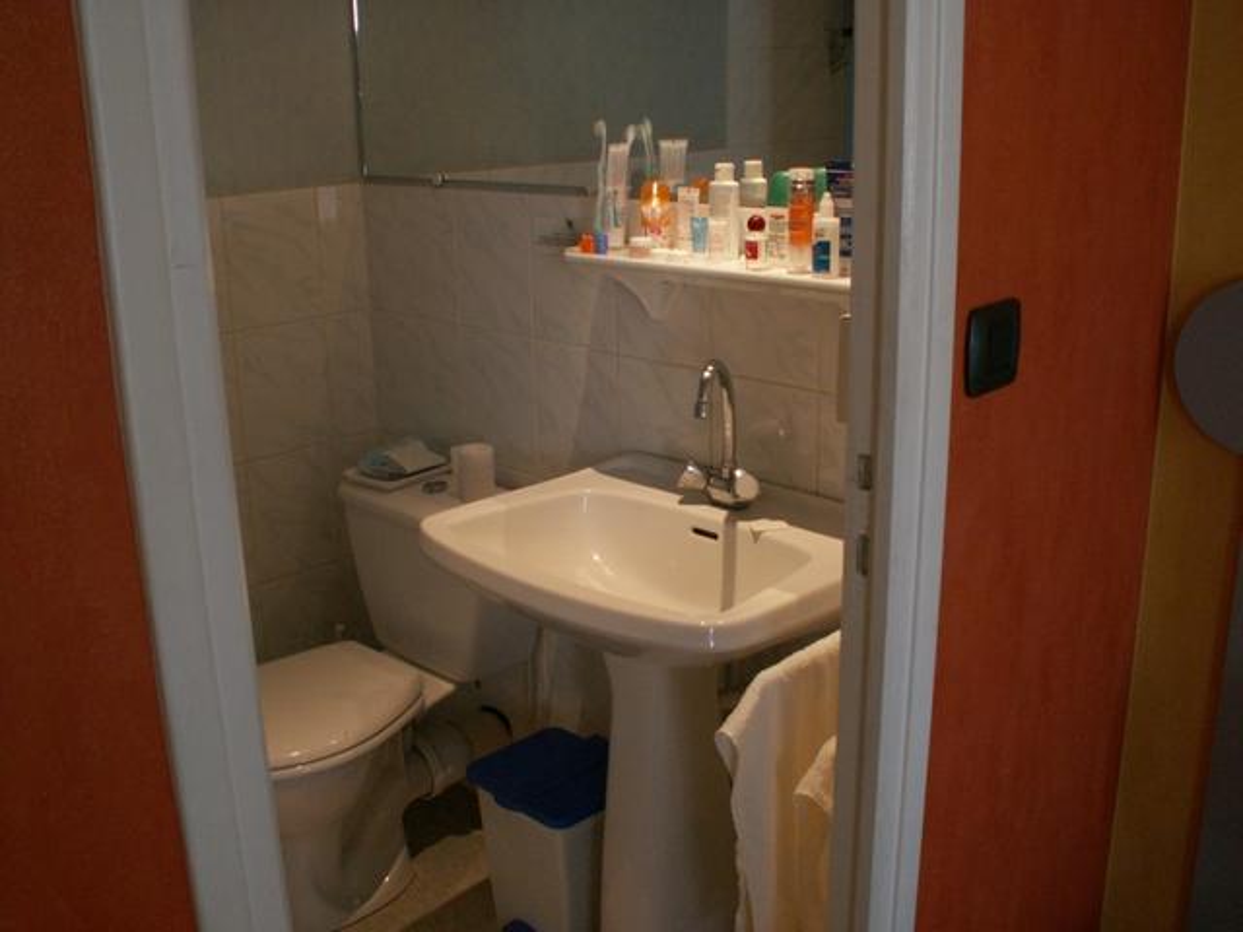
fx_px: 1257
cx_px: 622
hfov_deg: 52.6
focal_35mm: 35
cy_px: 466
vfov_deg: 40.7
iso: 125
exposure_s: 1/40
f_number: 2.8
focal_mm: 5.86
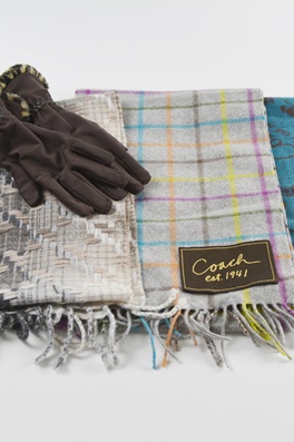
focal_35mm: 59
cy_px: 222
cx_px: 187
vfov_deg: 34.0
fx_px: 724
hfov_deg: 22.9
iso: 400
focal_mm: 26
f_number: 5.6
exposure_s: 1/125
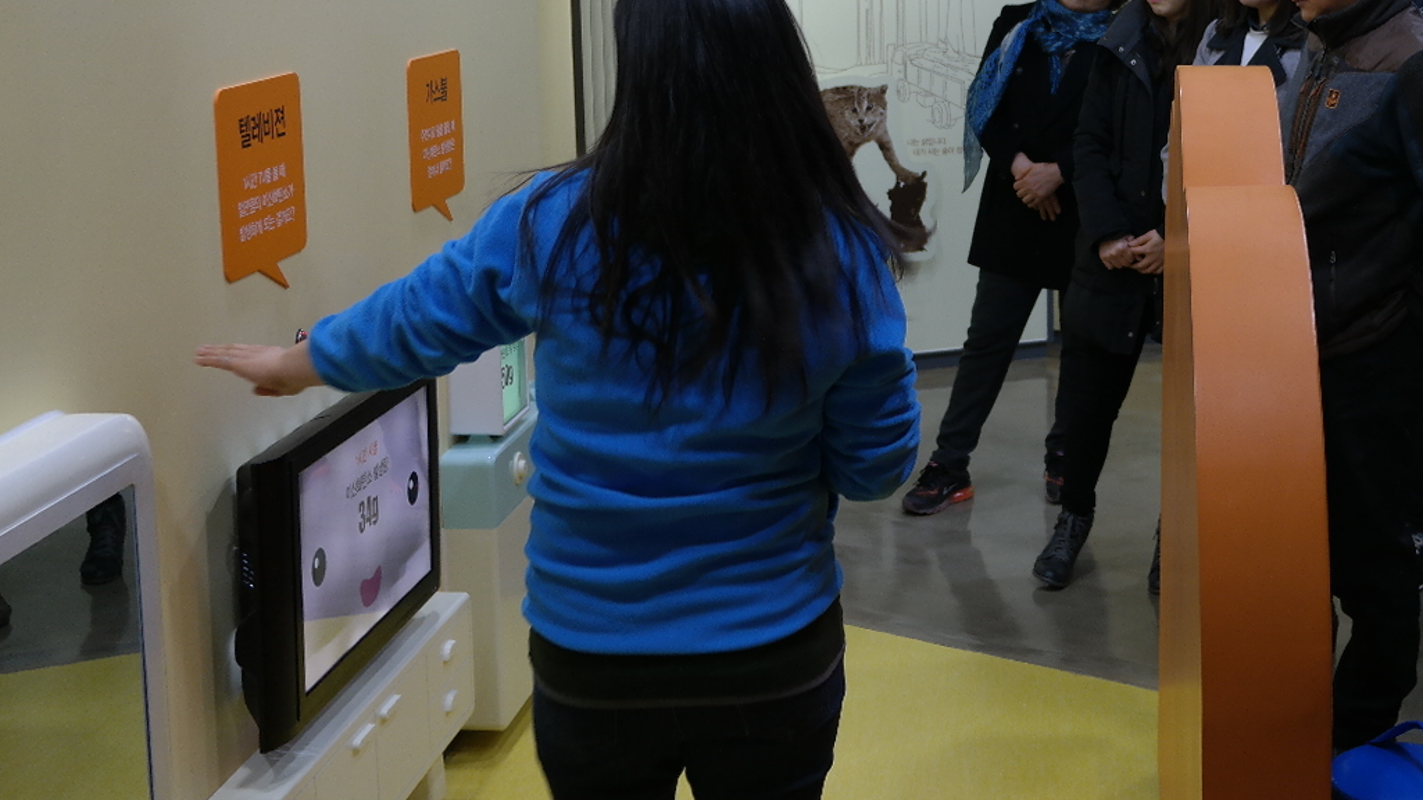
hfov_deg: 38.2
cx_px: 1069
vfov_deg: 22.3
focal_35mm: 53
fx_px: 1999
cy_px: 168
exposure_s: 1/40
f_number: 3.5
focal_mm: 20
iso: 400
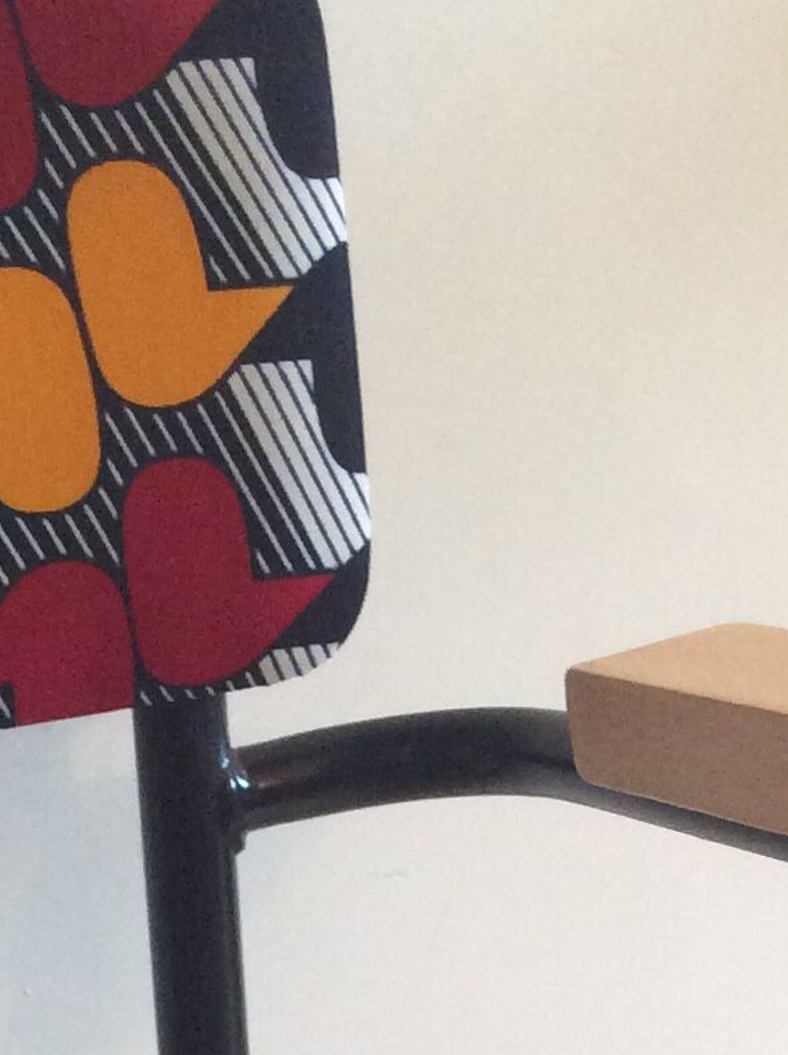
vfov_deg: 17.5
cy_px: 1416
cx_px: 491
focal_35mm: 105
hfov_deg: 14.0
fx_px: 3196
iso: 160
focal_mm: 3.3
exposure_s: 1/25
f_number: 2.4
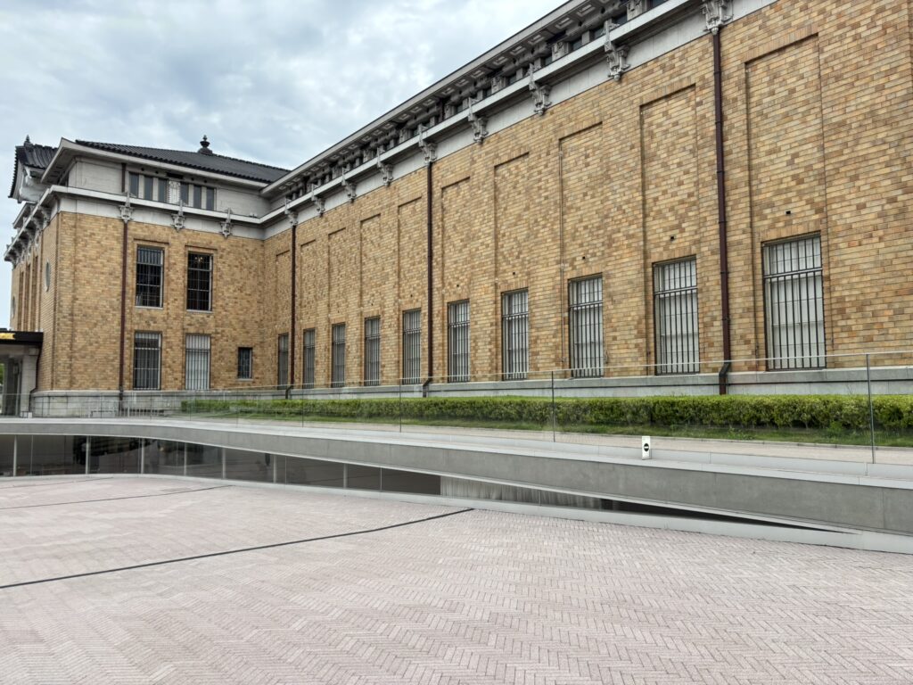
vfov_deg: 53.1
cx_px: 456
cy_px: 342
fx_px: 686
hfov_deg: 67.3
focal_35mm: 26
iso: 50
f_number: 1.6
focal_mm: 5.96
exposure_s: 1/1642
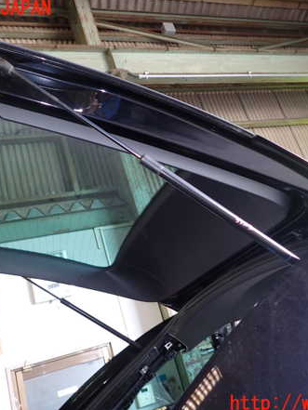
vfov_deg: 53.9
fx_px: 403
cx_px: 161
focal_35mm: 34
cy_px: 206
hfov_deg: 41.8
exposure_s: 1/30
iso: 200
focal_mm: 4.5
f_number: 2
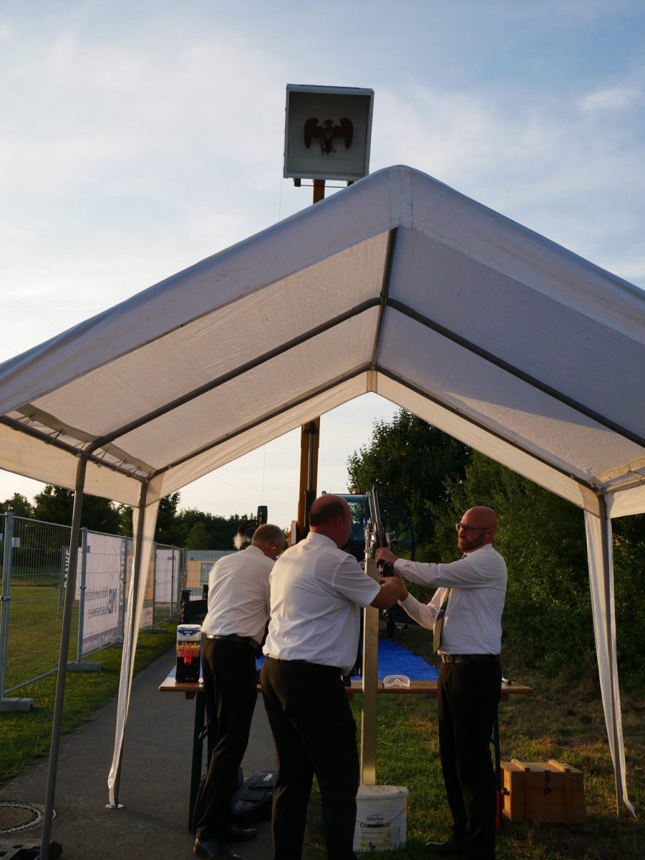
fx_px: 894
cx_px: 322
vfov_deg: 51.3
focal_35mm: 36
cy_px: 430
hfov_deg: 39.7
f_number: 6.3
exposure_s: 1/250
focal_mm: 18
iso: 200
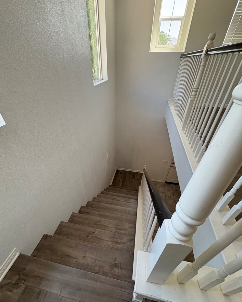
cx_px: 119
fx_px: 134
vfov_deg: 96.7
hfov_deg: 84.0
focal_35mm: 15
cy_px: 161
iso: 125
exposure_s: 1/120
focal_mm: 2.22
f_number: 2.2
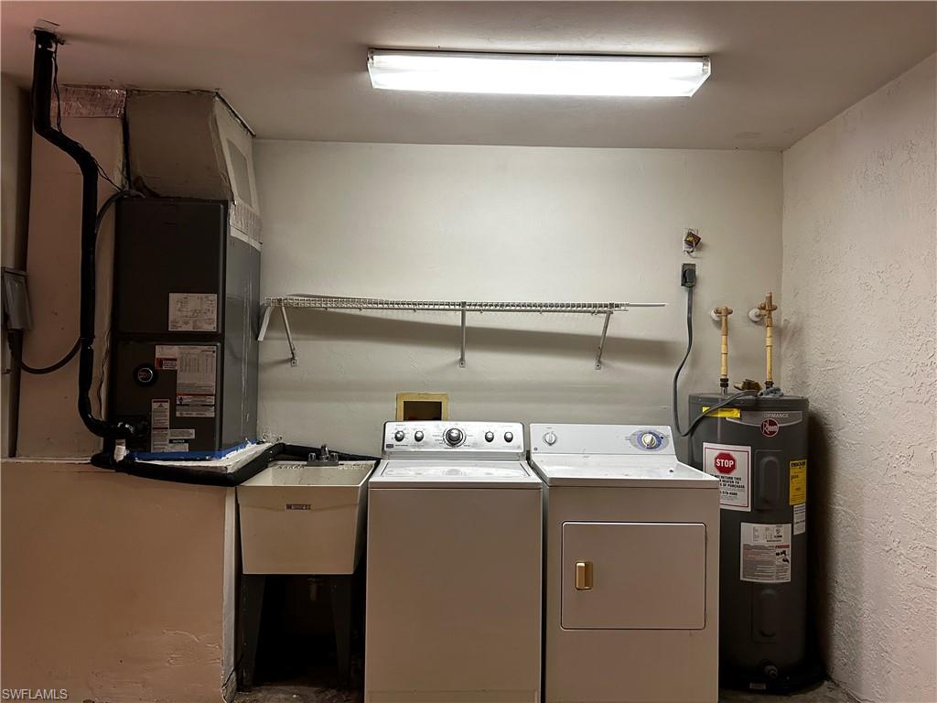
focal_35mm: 26
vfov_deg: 53.1
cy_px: 352
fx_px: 704
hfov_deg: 67.3
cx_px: 468
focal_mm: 5.7
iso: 250
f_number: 1.5
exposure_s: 1/60
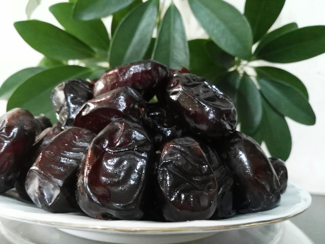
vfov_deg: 49.7
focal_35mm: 28
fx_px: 263
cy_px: 122
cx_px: 162
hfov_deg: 63.4
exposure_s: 1/17
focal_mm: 2.96
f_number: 2
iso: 688
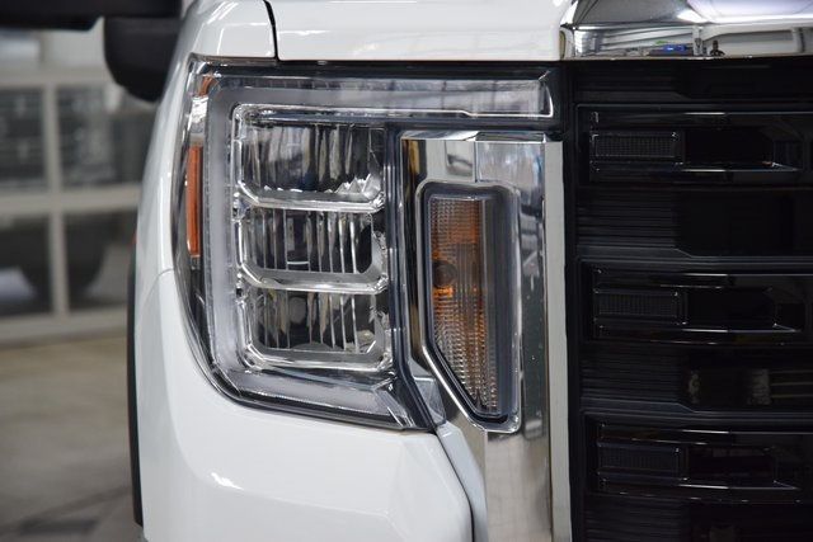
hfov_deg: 19.5
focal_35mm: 105
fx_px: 2372
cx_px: 406
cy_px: 271
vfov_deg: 13.0
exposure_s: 1/125
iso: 1600
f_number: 4.5
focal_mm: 70
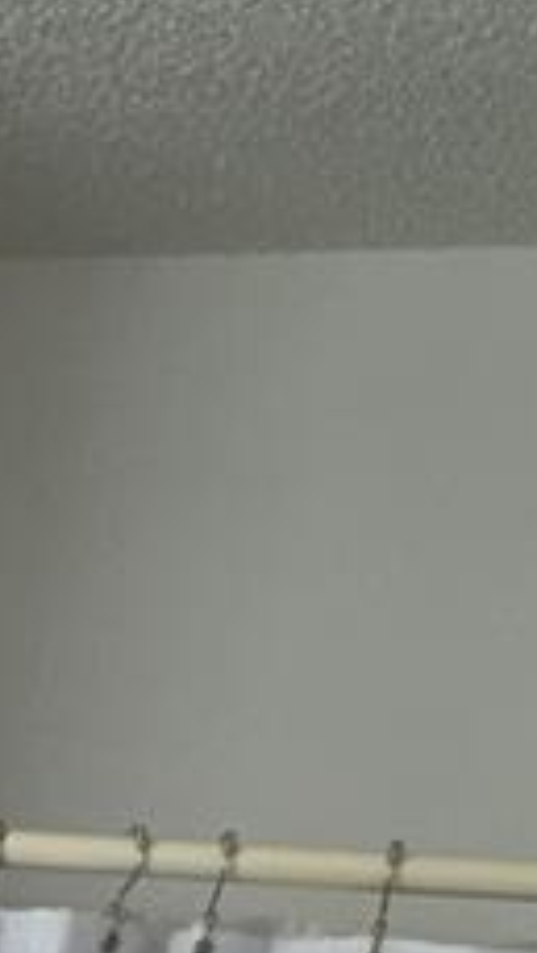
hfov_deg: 12.7
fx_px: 2023
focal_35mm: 80
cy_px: 1673
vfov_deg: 20.0
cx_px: -633
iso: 40
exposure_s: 1/152
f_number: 2.2
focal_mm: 2.22
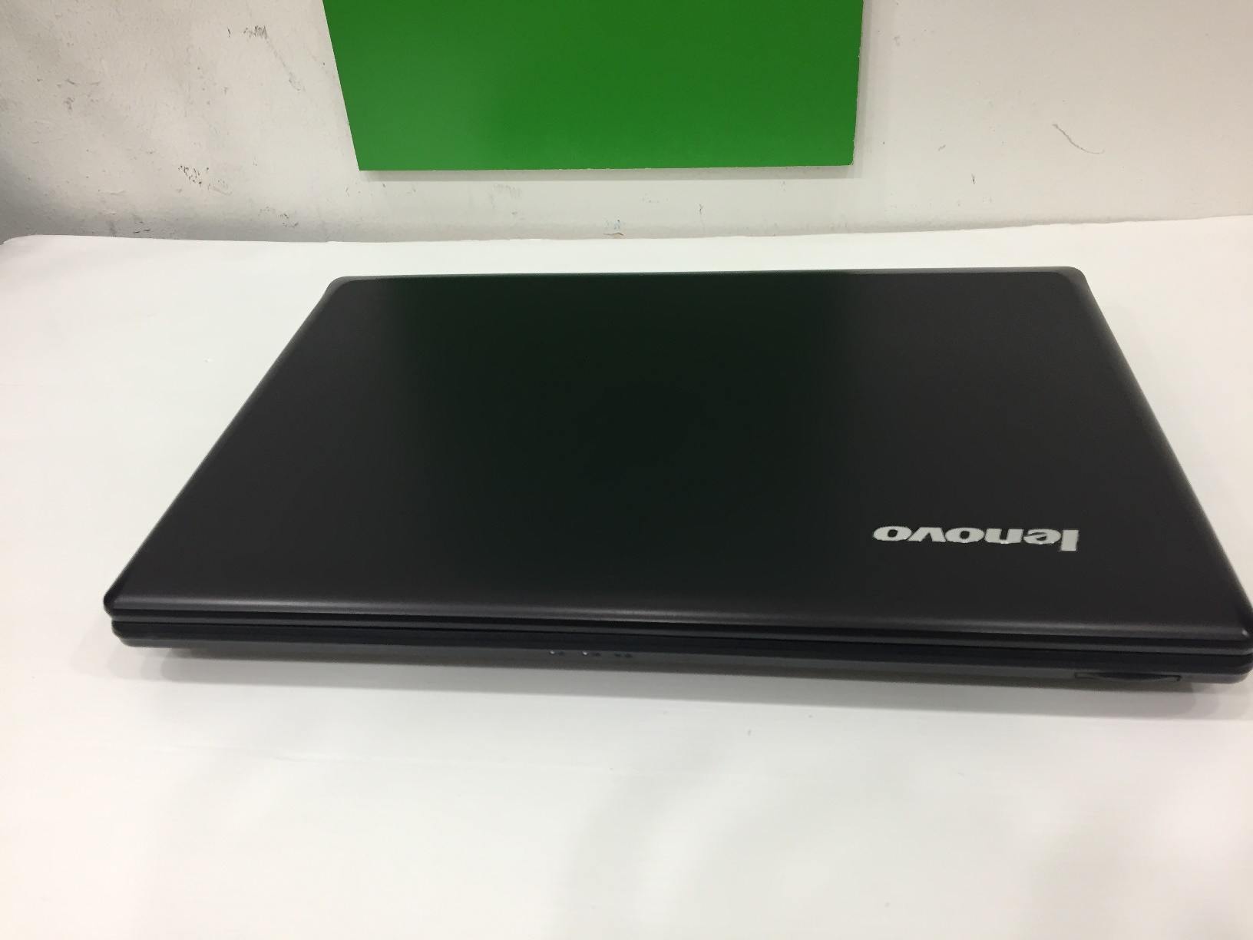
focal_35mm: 29
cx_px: 626
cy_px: 470
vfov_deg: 48.2
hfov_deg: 61.7
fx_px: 1050
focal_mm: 4.15
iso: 100
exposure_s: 1/33
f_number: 2.2
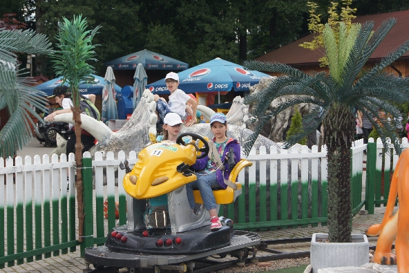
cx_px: 203
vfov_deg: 16.4
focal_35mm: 84
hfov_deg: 24.3
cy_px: 136
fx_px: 949
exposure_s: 1/160
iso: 200
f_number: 9
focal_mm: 55
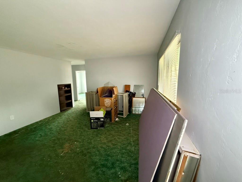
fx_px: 98
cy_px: 91
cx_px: 121
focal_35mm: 14
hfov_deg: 102.1
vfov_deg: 85.7
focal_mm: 2.22
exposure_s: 1/60
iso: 800
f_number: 2.2
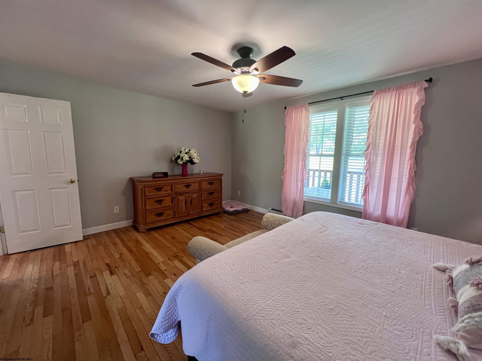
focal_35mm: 13
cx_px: 241
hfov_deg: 106.2
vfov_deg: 89.9
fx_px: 181
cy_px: 180
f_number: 1.8
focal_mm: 1.57
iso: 250
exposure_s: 1/60
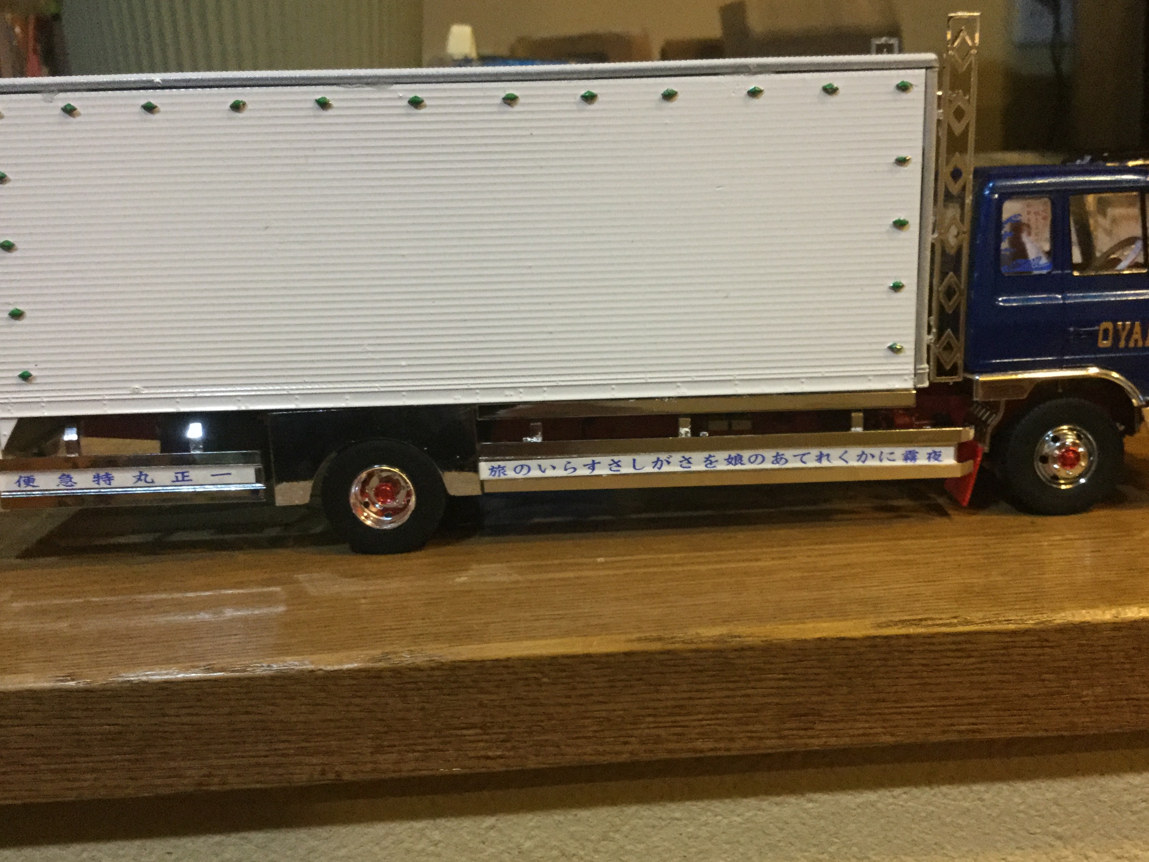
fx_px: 1295
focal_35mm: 39
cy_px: 471
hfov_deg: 47.8
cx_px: 631
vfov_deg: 36.8
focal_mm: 3.3
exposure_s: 1/24
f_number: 2.4
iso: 200
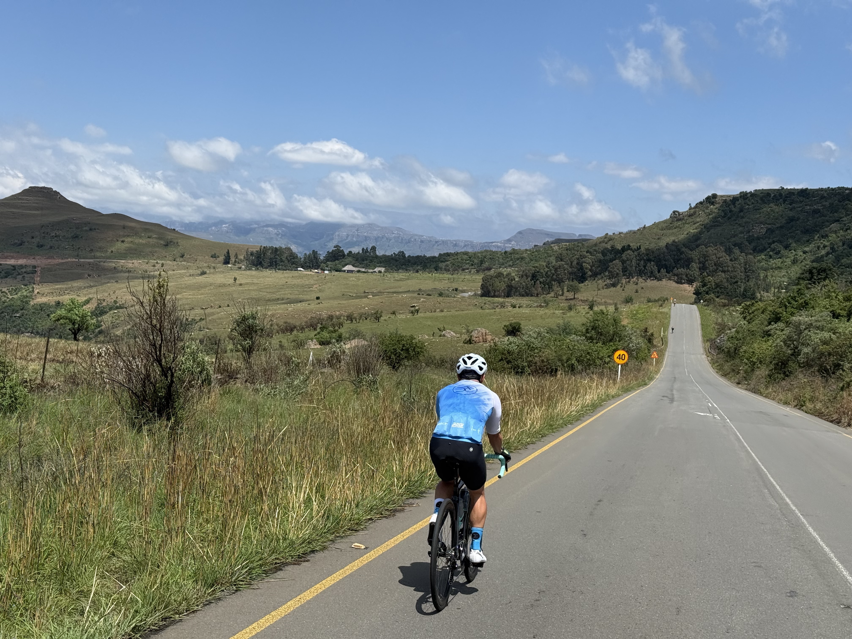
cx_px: 426
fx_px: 1181
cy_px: 320
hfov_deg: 39.7
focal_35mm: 48
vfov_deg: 30.3
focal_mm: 6.76
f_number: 1.78
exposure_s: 1/7874
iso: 80
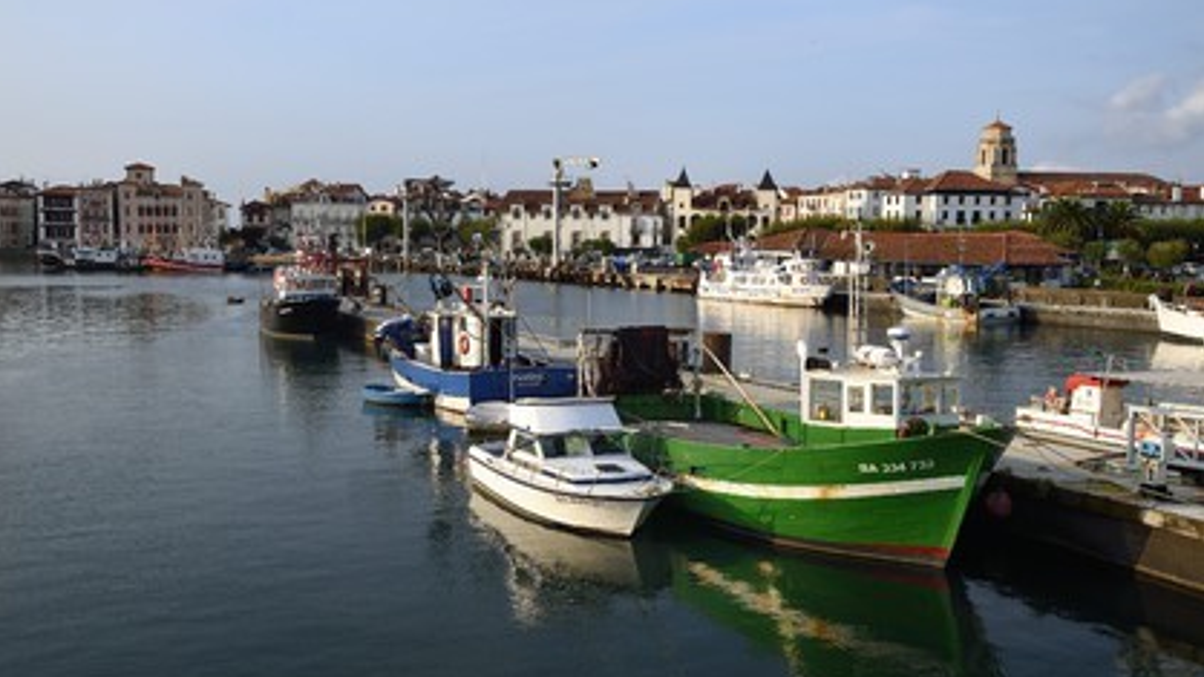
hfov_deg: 50.5
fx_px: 1277
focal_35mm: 40
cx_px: 602
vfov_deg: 29.7
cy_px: 375
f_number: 13
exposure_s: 1/200
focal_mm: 38
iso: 200
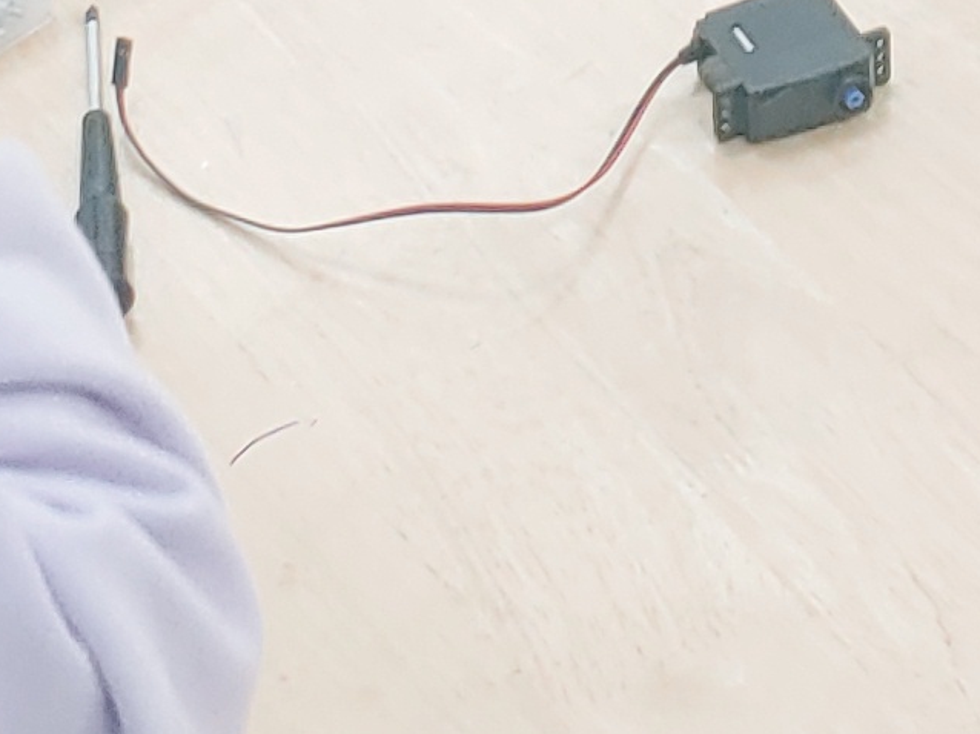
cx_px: 937
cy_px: -835
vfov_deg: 8.8
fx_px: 4471
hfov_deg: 12.4
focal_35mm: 158
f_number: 1.5
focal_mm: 4.23
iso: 100
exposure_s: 1/120
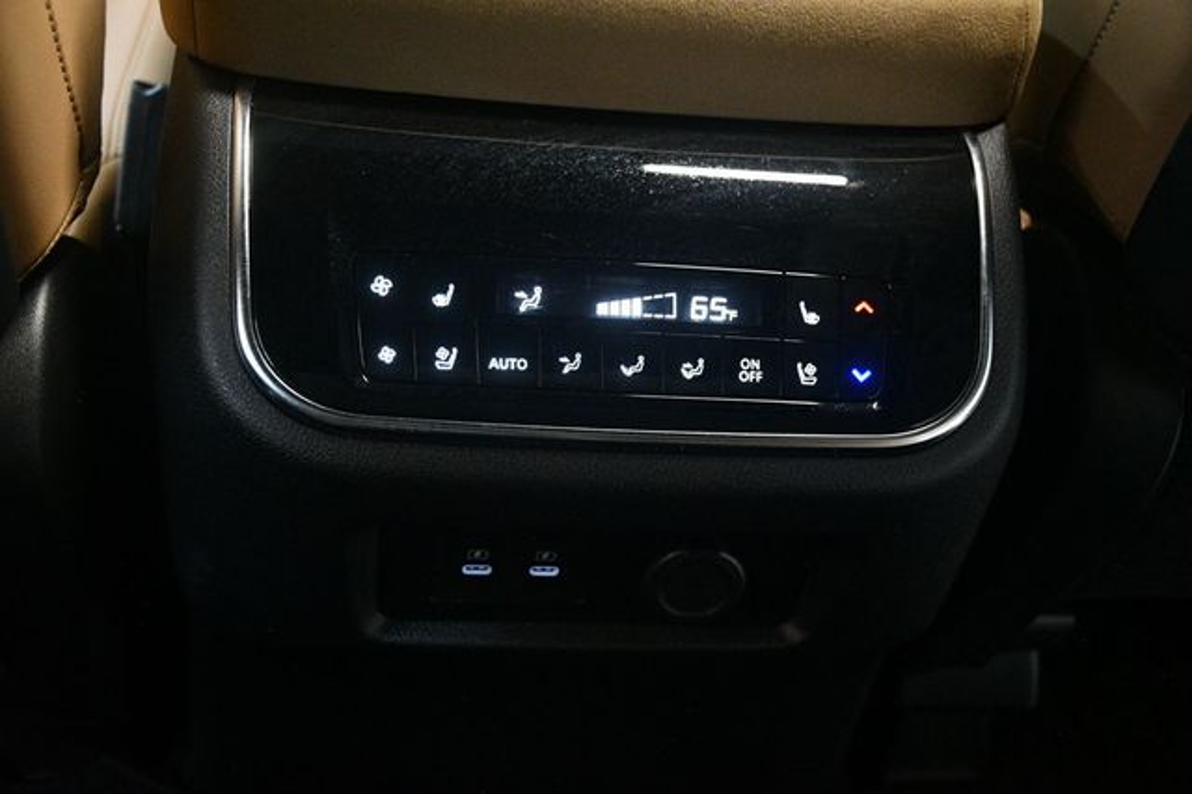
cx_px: 596
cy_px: 397
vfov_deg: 33.4
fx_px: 1324
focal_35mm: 40
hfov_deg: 48.5
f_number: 4
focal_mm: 27
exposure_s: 1/60
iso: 5000
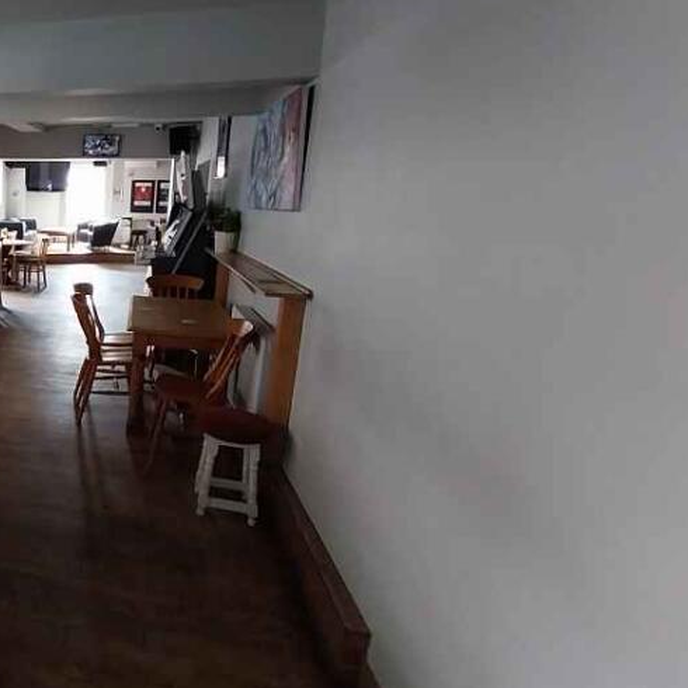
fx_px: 540
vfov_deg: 64.8
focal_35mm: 24
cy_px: 303
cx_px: -14
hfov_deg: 51.0
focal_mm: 1.13
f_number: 2.2
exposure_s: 1/33.4
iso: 200
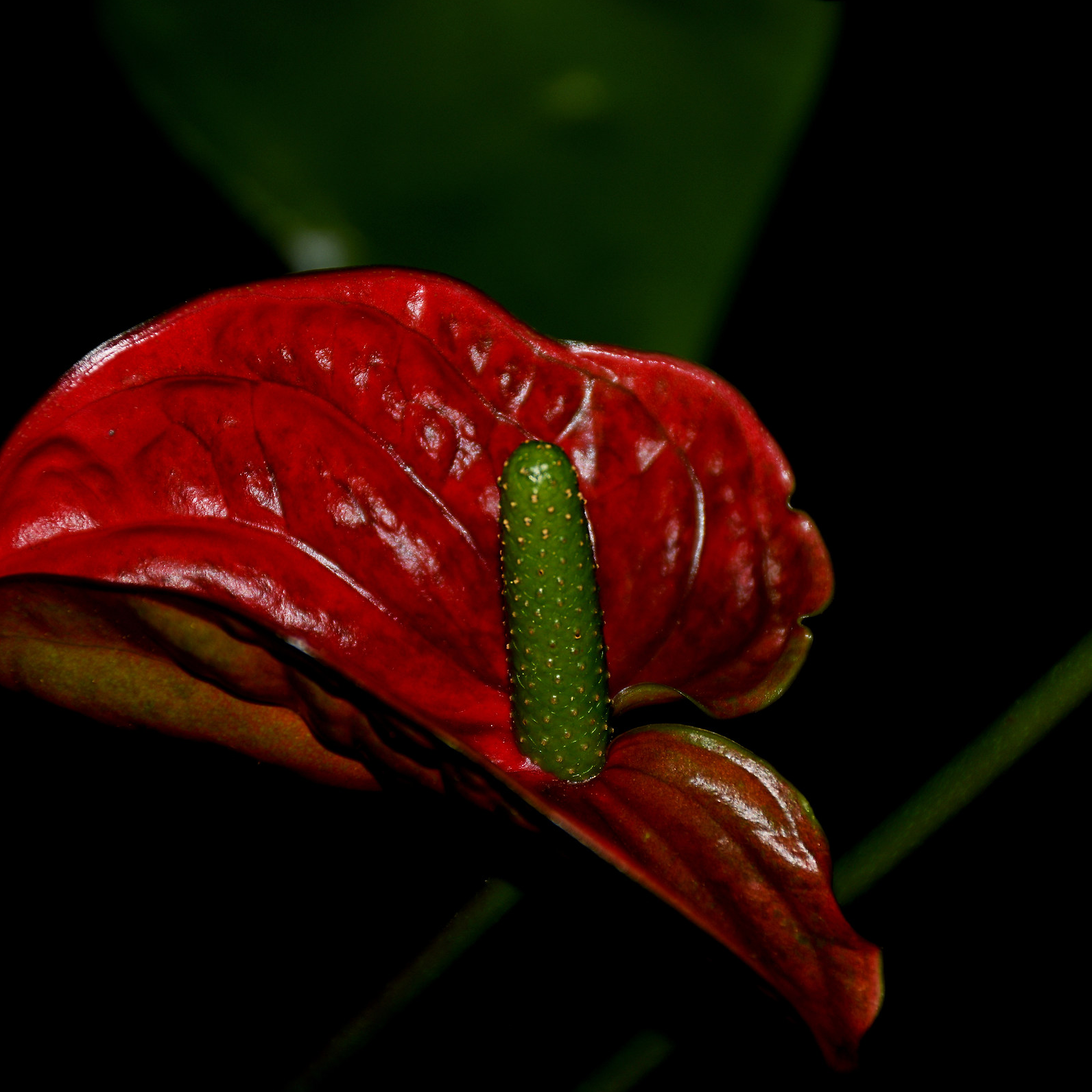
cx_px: 569
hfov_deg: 6.5
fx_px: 9601
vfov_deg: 6.5
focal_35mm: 269
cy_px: 546
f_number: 5.6
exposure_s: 1/200
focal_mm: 140
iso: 100
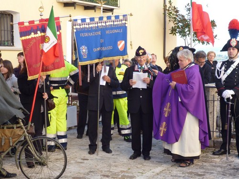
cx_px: 120
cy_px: 90
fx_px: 483
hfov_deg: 27.8
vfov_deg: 21.0
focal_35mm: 70
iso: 125
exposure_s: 1/100
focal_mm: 12.5
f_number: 5
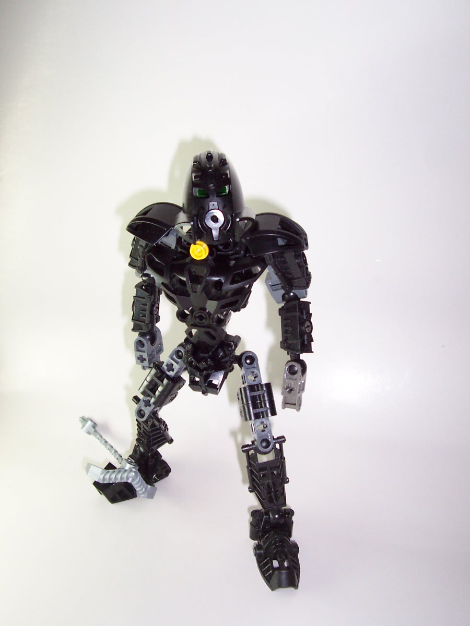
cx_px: 235
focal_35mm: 37
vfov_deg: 50.1
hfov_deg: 38.7
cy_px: 313
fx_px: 670
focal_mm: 5.6
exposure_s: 1/90
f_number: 2.8
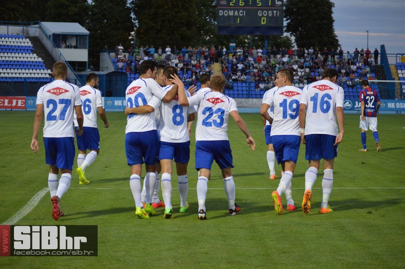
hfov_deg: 16.1
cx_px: 202
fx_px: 1433
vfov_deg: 10.7
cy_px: 134
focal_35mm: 128
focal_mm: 85
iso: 1600
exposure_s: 1/500
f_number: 4.2
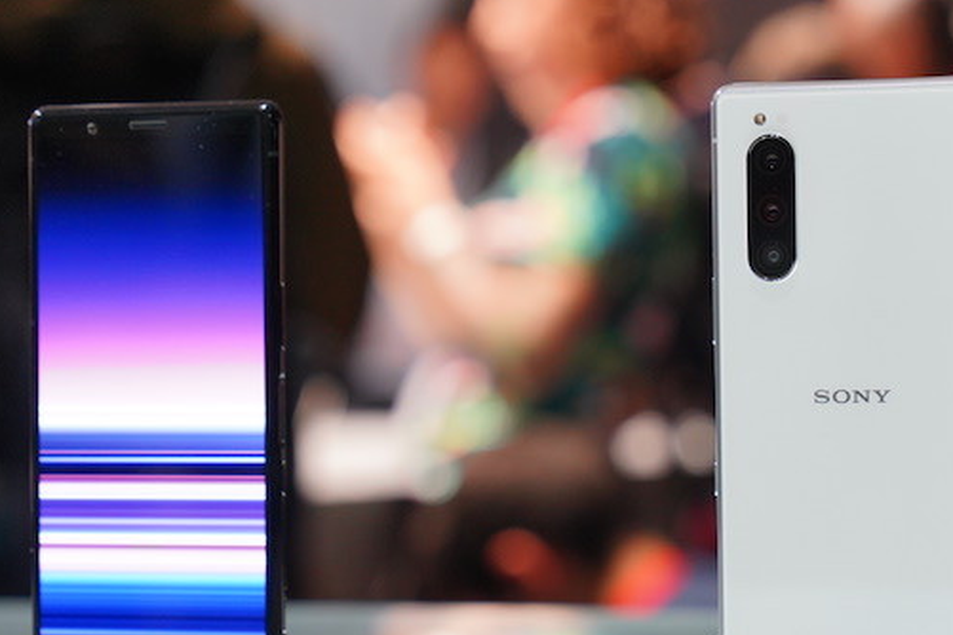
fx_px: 3997
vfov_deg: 9.1
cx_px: 613
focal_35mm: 151
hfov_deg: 13.6
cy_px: 382
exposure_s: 1/60
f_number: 4.5
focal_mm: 70
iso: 1250
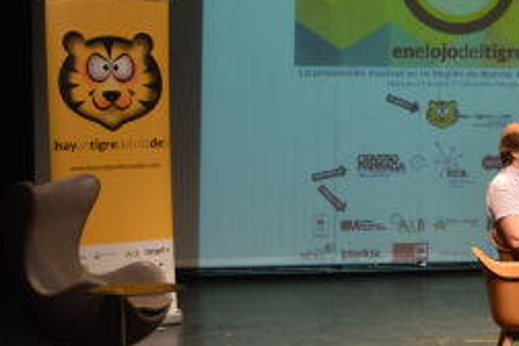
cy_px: 168
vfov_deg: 13.7
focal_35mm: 100
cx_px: 589
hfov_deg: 19.4
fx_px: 1442
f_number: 4.5
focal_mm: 28
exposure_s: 1/15
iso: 500
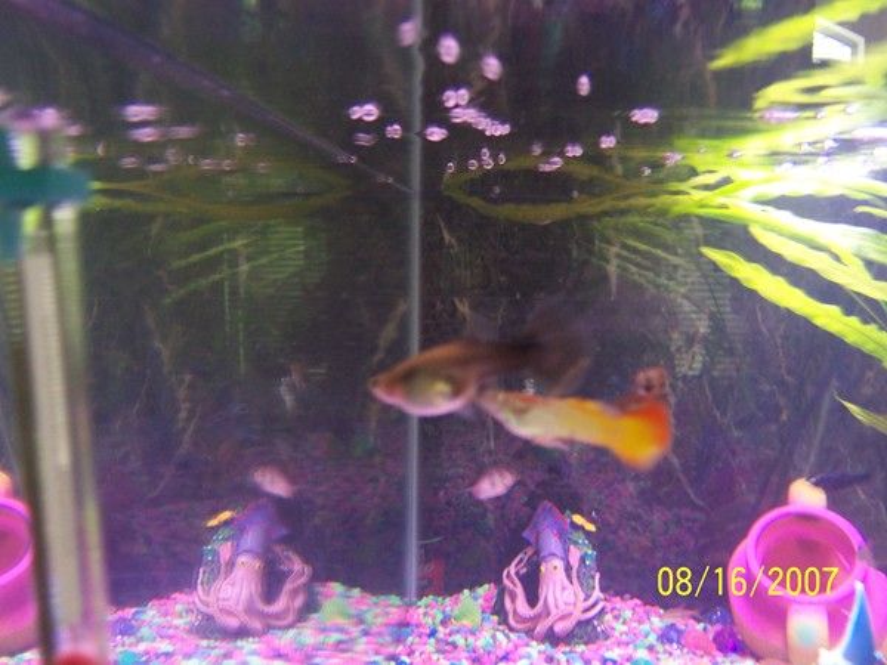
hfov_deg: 51.4
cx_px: 444
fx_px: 922
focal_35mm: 36
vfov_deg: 39.7
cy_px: 332
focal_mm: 5.6
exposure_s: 1/8
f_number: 2.8
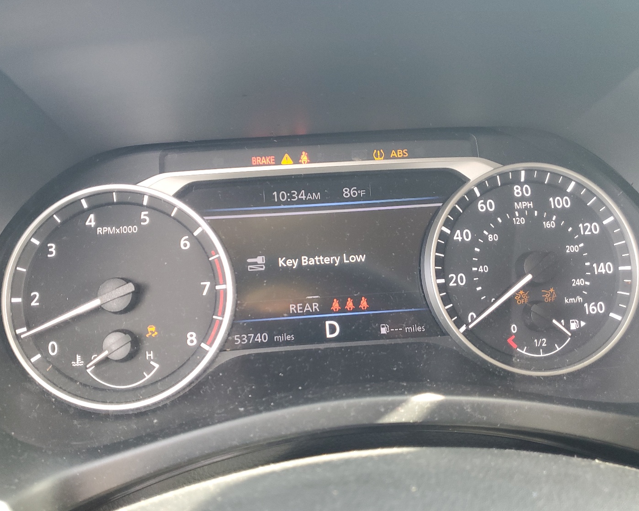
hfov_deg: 60.4
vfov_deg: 50.0
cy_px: 261
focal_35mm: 29
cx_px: 300
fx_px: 548
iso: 86
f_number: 1.5
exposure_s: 1/60.2
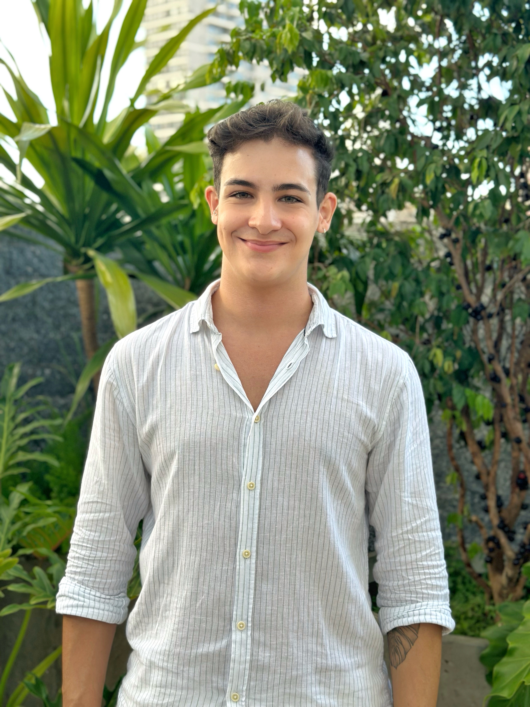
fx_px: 980
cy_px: 354
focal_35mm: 48
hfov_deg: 30.3
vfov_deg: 39.7
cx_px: 265
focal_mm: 6.86
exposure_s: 1/167
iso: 64
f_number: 1.78
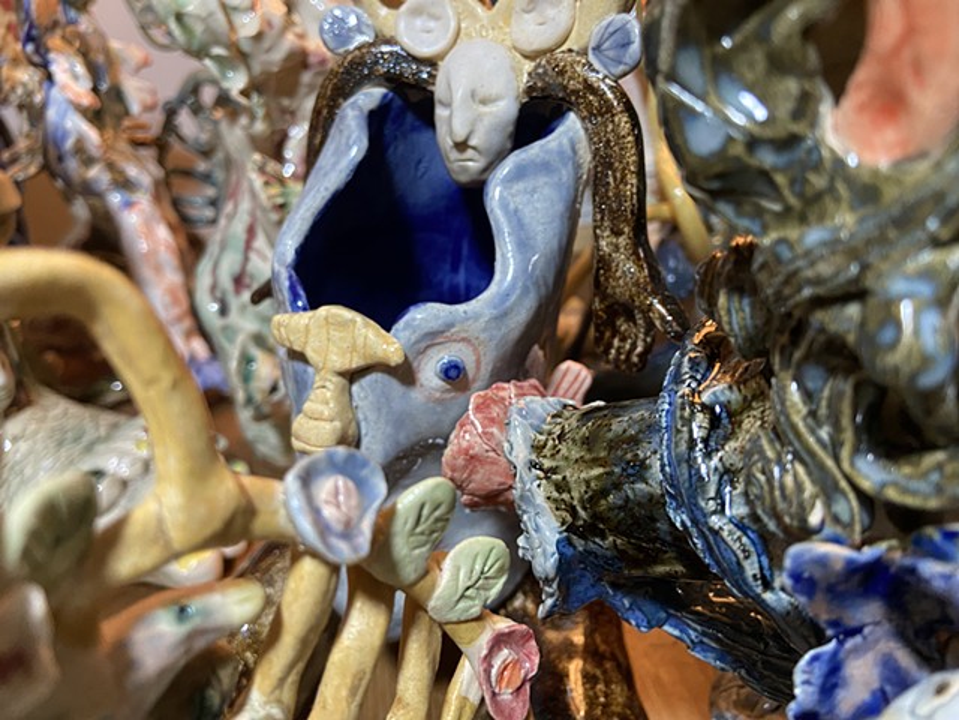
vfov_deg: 53.1
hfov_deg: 67.3
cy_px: 360
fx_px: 720
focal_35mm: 26
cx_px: 480
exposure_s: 1/60
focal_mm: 4.2
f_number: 1.8
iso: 320
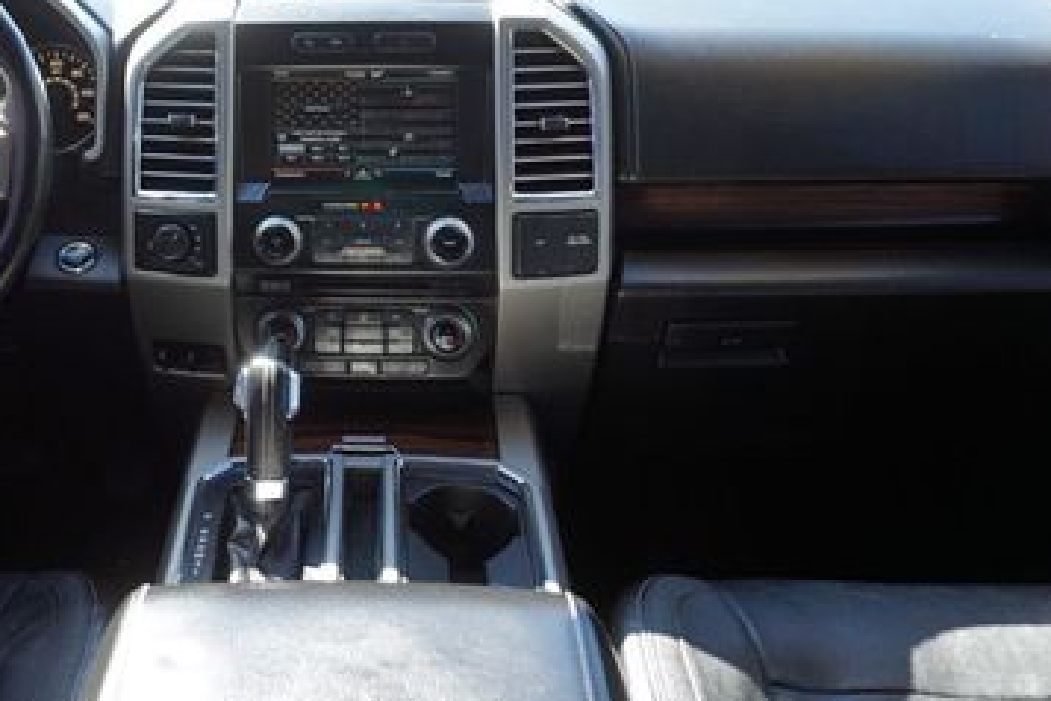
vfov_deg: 30.3
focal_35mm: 43
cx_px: 294
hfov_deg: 44.3
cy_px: 124
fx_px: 1255
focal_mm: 16
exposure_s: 1/60
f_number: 4
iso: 125
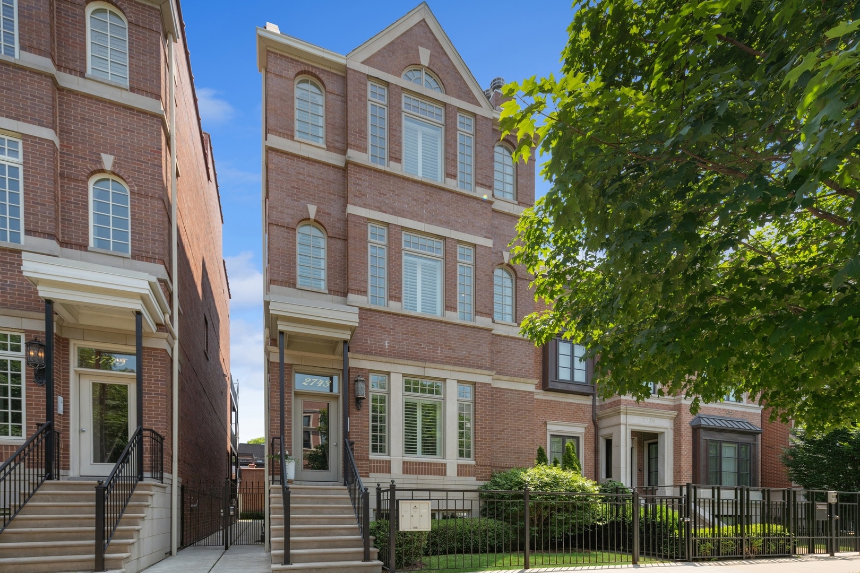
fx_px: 406
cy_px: 286
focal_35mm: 17
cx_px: 430
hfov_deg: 93.3
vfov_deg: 70.4
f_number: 9
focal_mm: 17
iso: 320
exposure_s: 1/500
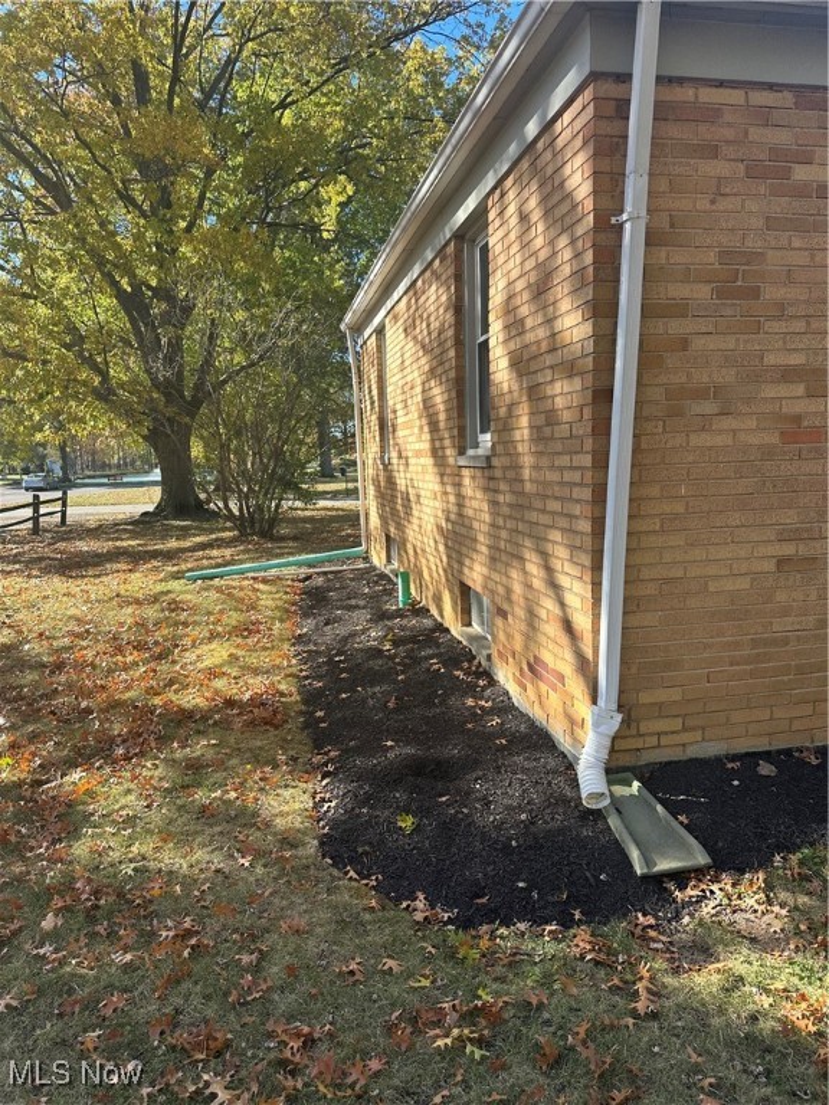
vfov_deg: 71.6
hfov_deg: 56.8
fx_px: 766
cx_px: 414
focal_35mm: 24
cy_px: 552
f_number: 1.78
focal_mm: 6.86
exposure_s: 1/785
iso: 80
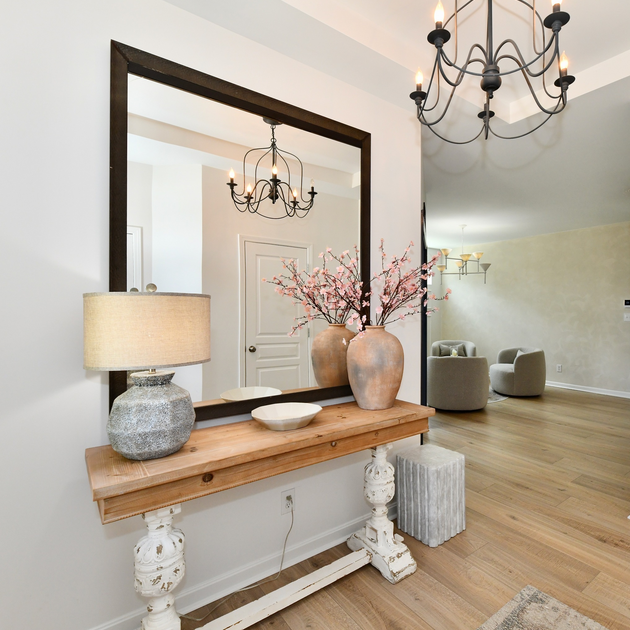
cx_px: 392
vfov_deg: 80.7
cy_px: 316
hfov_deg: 79.3
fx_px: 371
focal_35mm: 18
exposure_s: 1/125
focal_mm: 14
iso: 800
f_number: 7.1
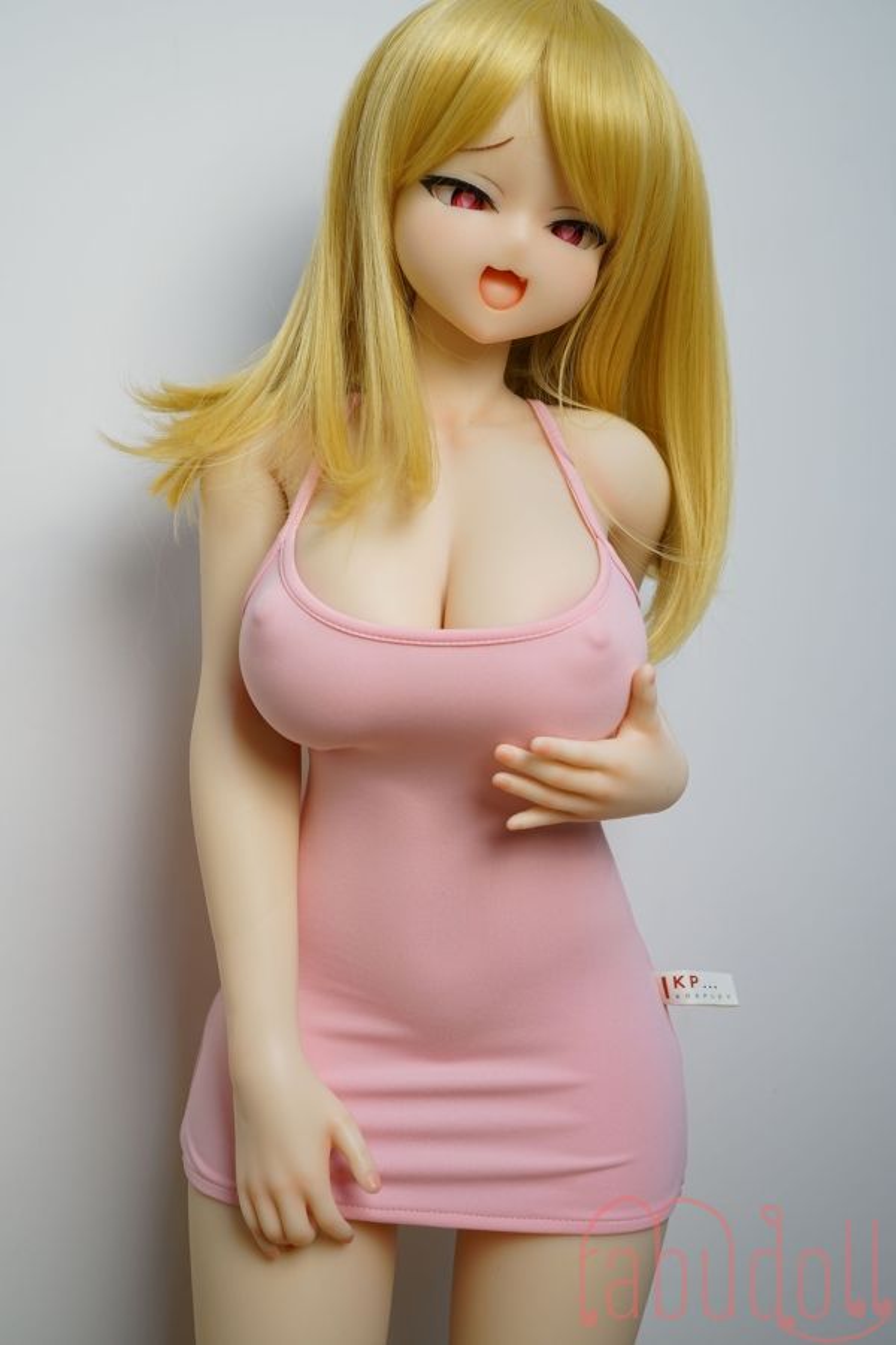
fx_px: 1307
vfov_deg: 54.4
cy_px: 672
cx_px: 448
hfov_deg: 37.9
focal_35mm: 35
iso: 400
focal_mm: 35
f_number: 4.5
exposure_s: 1/100
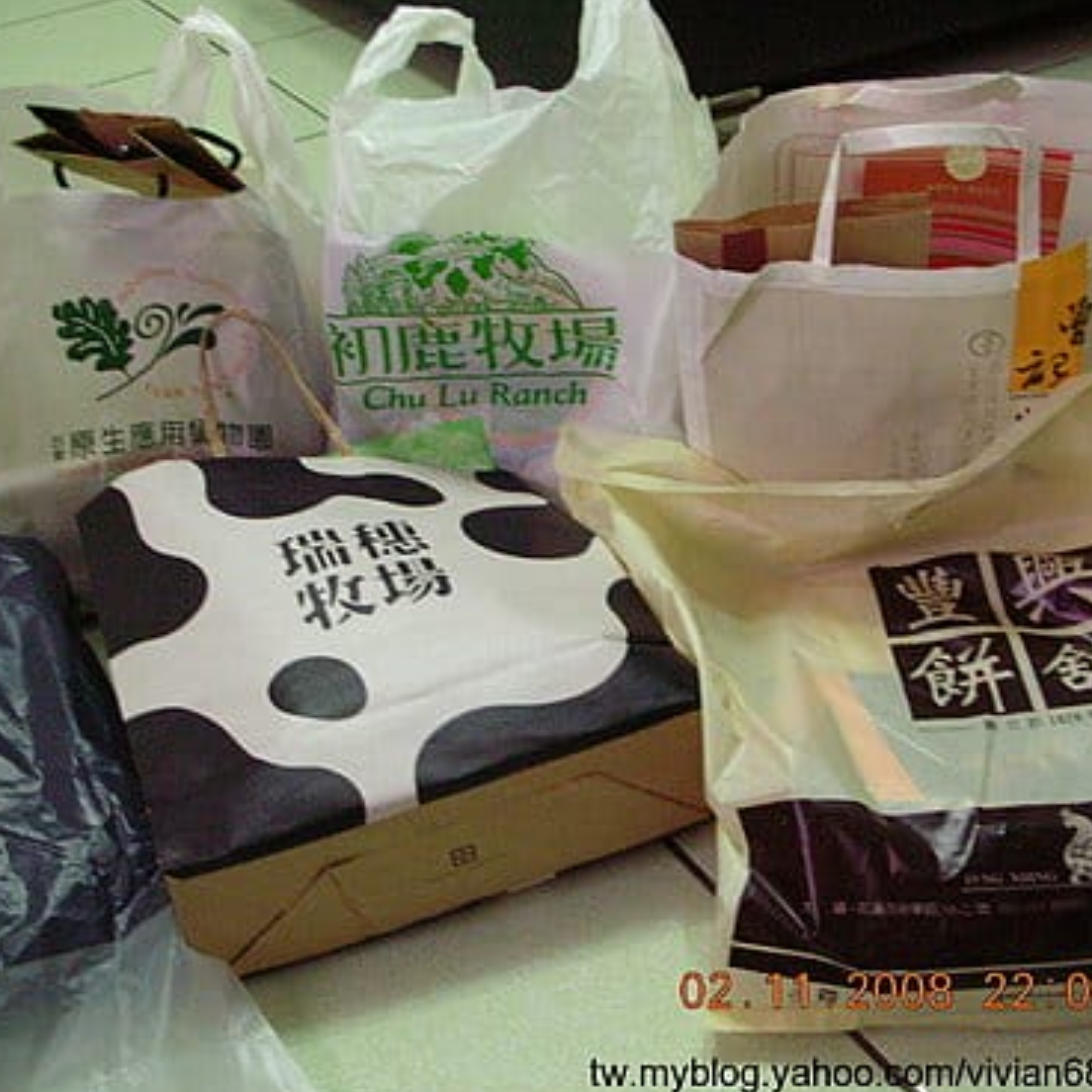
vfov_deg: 40.0
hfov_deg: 39.9
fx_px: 1499
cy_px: 550
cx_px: 466
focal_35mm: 42
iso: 400
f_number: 3
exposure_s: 1/10.2
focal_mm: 5.8
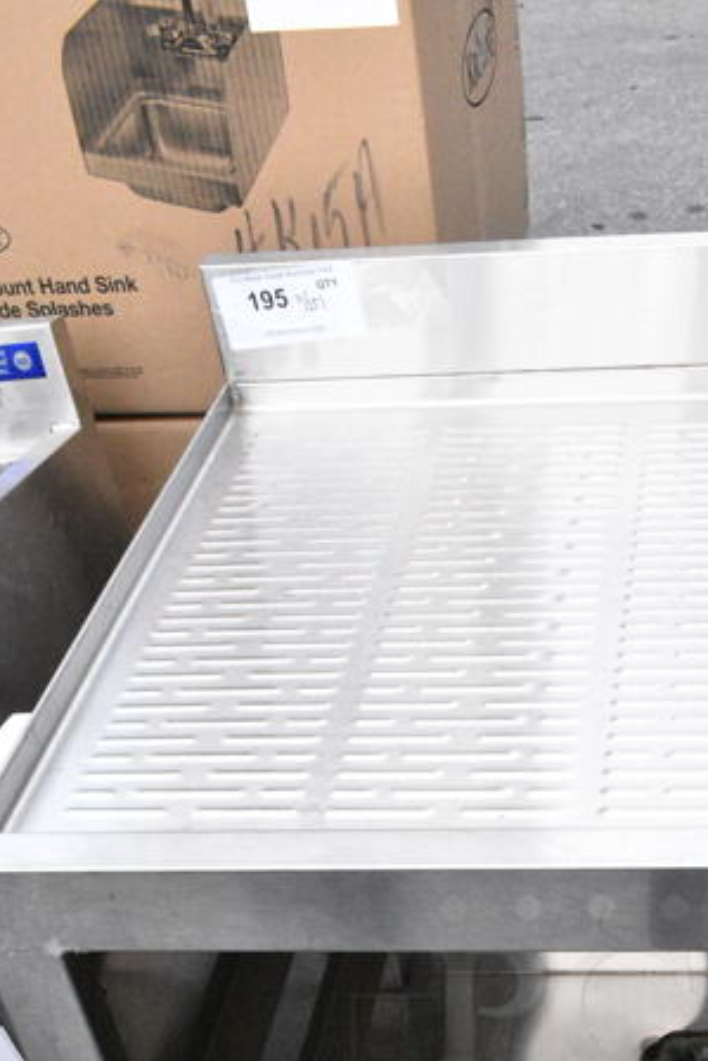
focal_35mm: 55
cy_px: 1005
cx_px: 601
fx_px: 1621
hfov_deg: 24.1
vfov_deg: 33.8
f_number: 13
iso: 6400
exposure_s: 1/640
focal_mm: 18
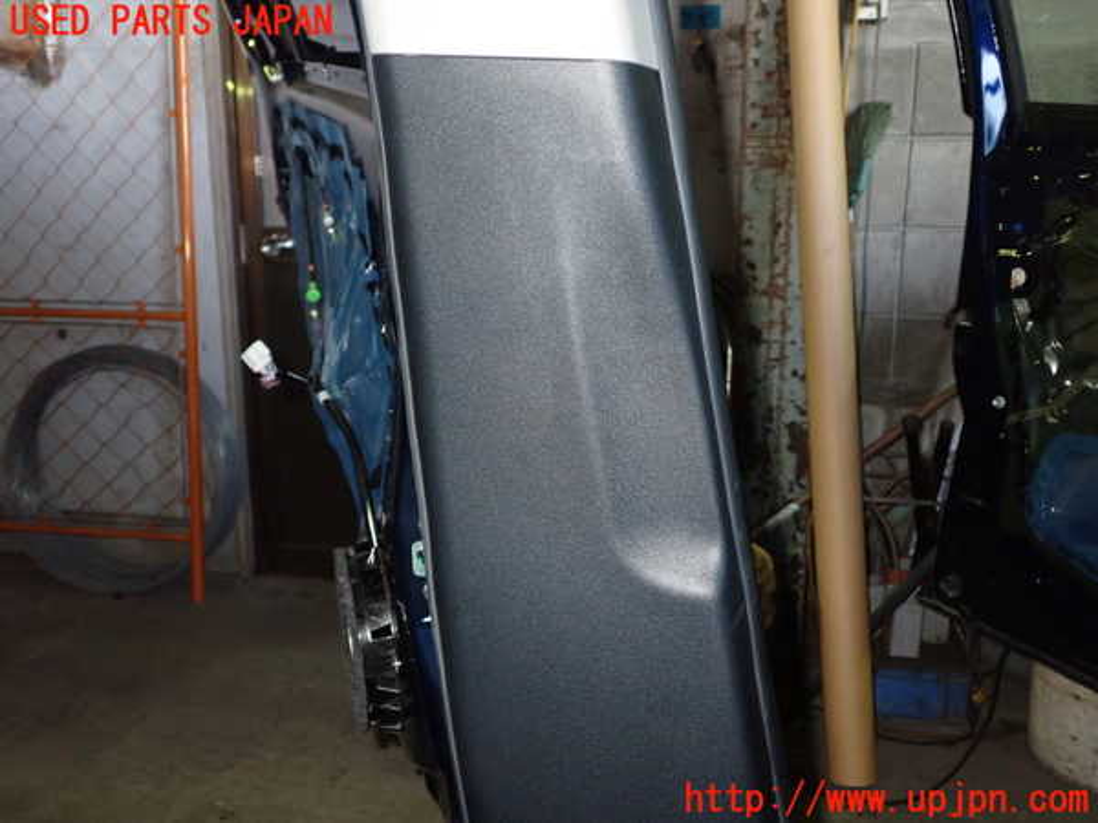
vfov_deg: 44.2
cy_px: 412
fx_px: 1015
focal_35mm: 32
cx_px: 549
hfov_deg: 56.8
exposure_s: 1/30
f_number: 7.1
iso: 800
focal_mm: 5.79
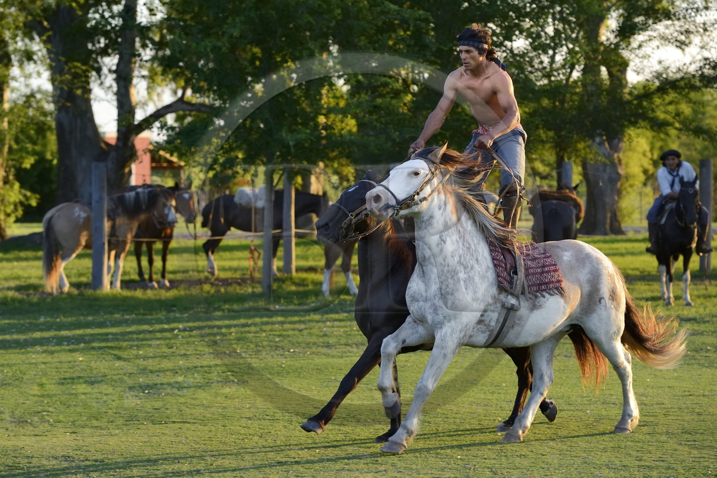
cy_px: 239
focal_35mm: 116
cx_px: 358
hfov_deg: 17.6
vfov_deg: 11.8
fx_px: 2310
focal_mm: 116
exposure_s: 1/640
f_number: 4.5
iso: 800
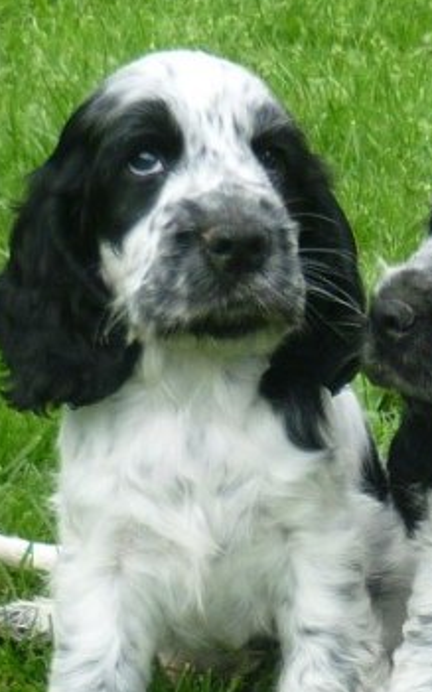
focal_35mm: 75
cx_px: 714
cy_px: 357
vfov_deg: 27.5
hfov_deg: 15.5
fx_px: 1415
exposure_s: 1/400
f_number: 2.8
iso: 80
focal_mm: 5.5
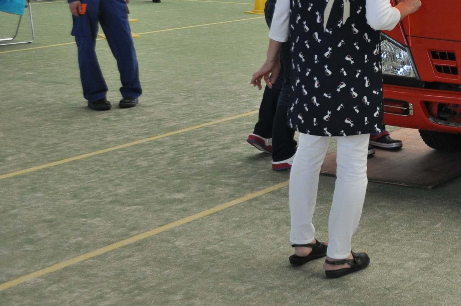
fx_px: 1010
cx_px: 481
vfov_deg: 16.8
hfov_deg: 24.3
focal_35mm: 79
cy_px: -1
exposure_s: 1/640
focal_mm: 24
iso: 800
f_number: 4.5
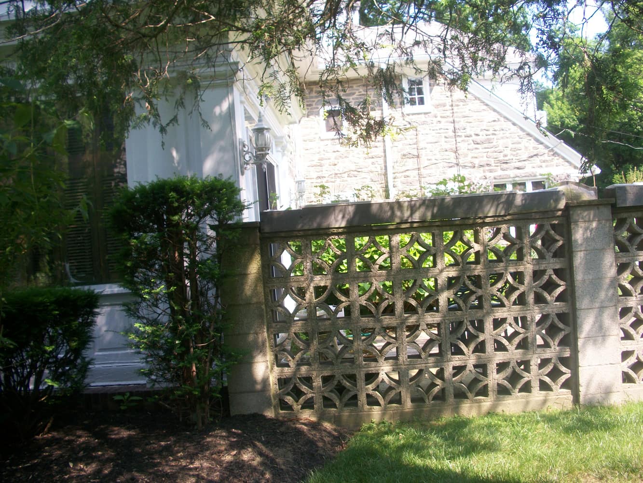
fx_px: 650
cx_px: 322
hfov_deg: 52.6
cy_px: 242
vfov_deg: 40.7
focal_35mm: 35
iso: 80
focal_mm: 6.3
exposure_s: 1/200
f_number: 3.1
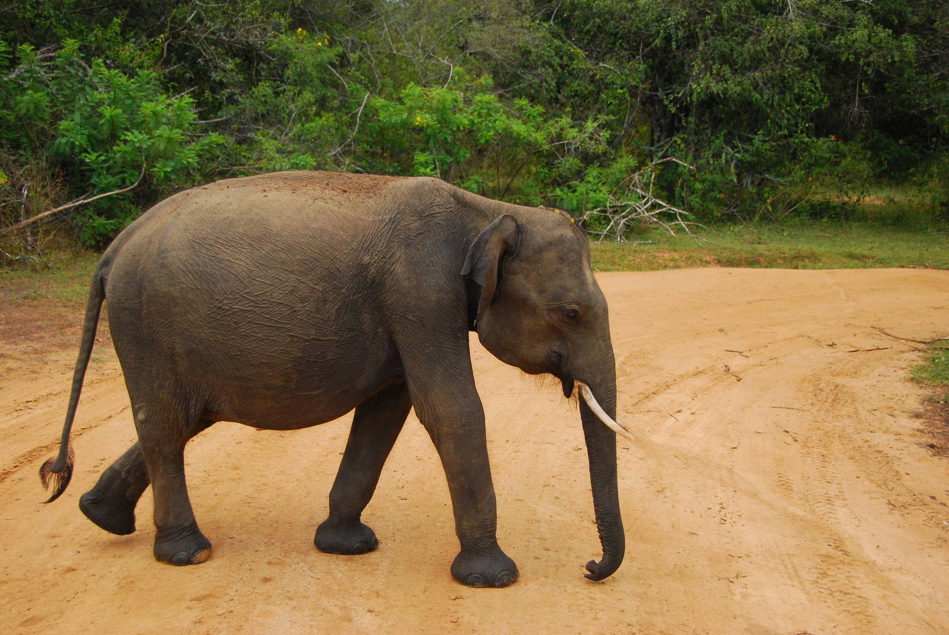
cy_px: 318
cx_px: 474
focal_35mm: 48
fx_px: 1267
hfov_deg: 41.1
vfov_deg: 28.2
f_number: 4.2
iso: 320
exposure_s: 1/500
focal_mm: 32
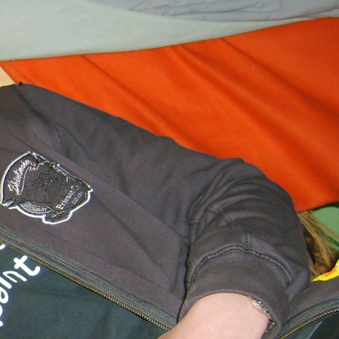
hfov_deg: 17.2
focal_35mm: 94
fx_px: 1041
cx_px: -117
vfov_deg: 18.4
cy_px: 261
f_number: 2.8
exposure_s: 1/30
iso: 100
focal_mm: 5.8
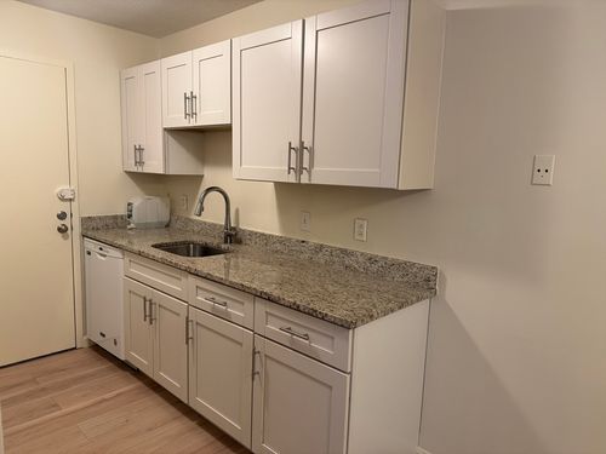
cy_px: 227
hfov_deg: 71.6
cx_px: 303
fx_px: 420
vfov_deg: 56.8
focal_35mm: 24
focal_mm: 6.76
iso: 200
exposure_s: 1/120
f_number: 1.78
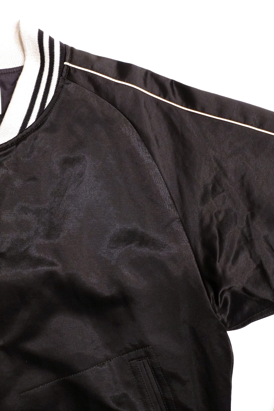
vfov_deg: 39.6
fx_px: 571
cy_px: 206
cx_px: 137
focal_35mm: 50
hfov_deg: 27.0
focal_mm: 18.3
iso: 2000
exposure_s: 1/50
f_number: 3.2
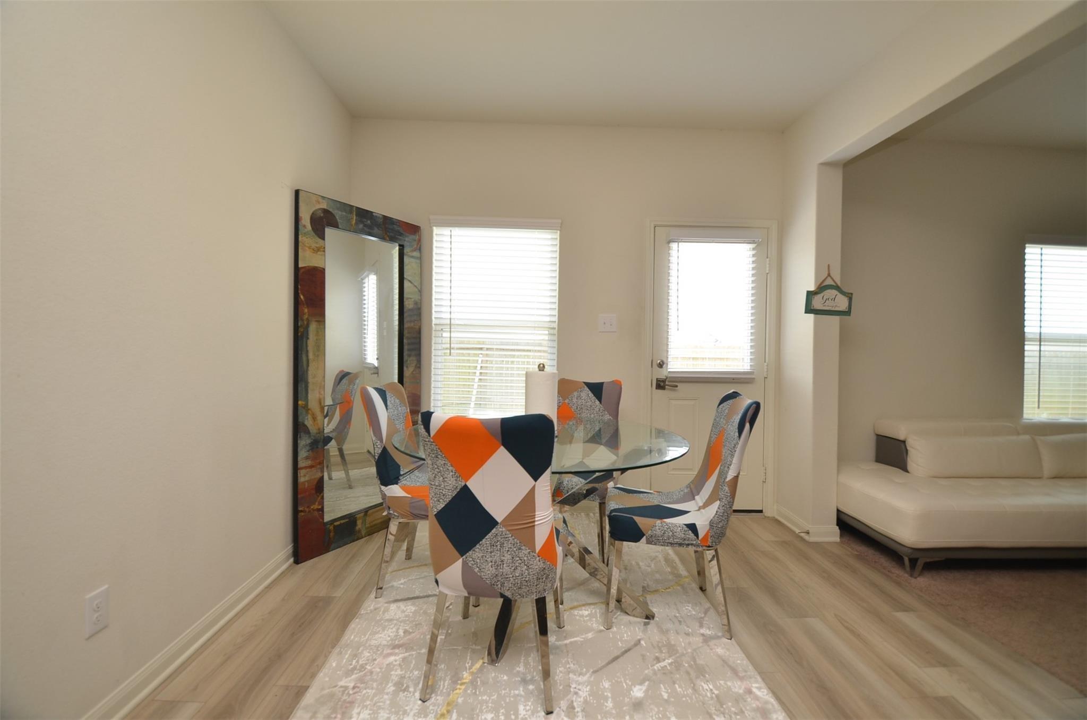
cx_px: 544
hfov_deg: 100.5
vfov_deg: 77.1
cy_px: 360
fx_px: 452
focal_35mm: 15
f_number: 5.6
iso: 320
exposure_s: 1/125
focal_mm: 10
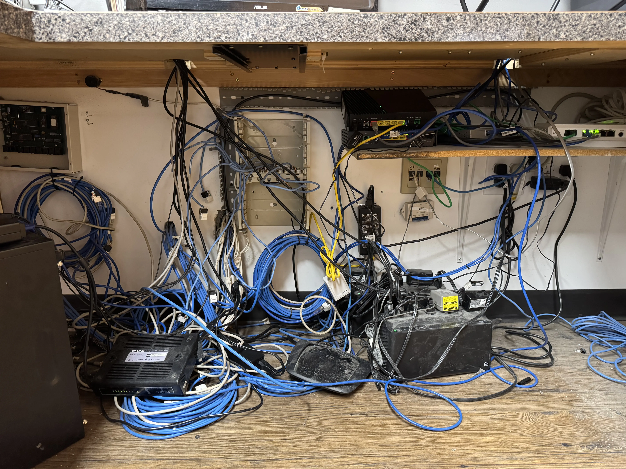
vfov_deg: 56.8
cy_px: 234
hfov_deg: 71.6
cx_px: 313
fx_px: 434
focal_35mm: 24
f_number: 1.78
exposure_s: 1/40
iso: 640
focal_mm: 6.76
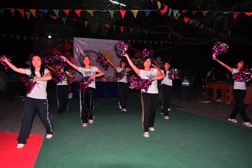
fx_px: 178
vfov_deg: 50.3
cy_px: 84
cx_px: 126
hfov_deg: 70.5
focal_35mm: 26
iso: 200
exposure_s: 1/60
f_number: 2.8
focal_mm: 17
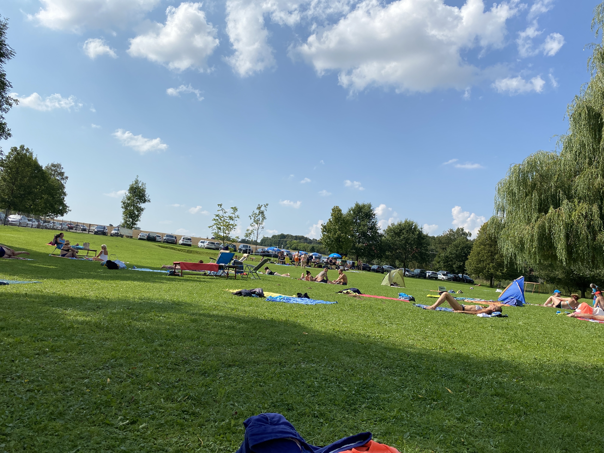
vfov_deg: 53.1
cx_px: 302
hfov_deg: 67.3
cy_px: 226
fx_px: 454
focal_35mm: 26
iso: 32
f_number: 1.8
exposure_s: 1/4808
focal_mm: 4.25
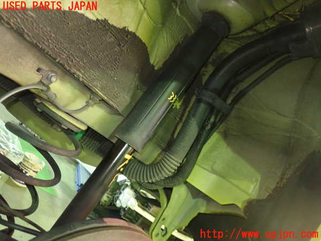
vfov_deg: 46.8
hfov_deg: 60.0
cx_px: 160
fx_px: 278
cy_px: 120
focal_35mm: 30
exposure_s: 1/30
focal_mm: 5.5
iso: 1000
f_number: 2.3
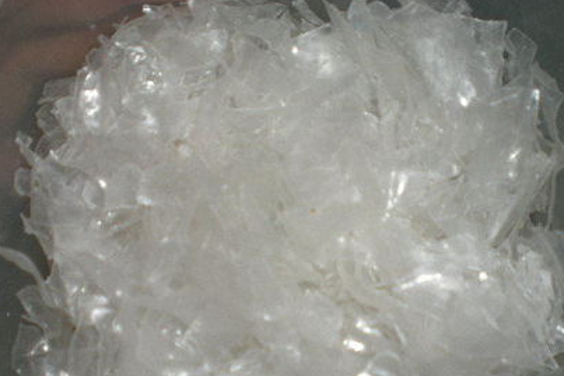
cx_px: 301
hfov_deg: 40.3
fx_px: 768
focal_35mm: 49
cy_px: 245
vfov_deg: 27.4
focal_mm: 6.3
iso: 50
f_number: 3.1
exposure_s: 1/60
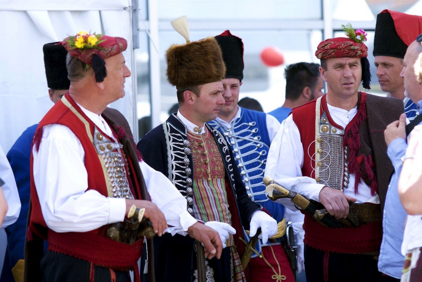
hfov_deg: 10.2
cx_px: 211
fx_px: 2374
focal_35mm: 202
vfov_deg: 6.8
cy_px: 141
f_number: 3.5
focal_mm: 135
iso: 500
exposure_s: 1/2000
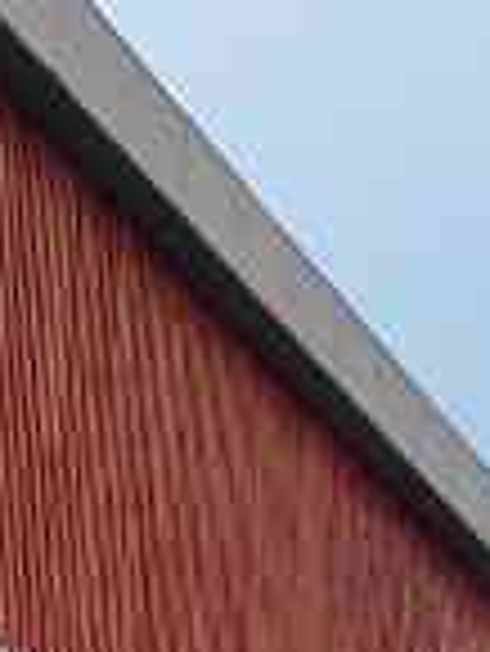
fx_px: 3147
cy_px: 839
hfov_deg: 8.9
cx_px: 36
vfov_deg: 11.5
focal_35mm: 167
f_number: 1.75
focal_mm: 4.77
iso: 255
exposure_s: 1/100
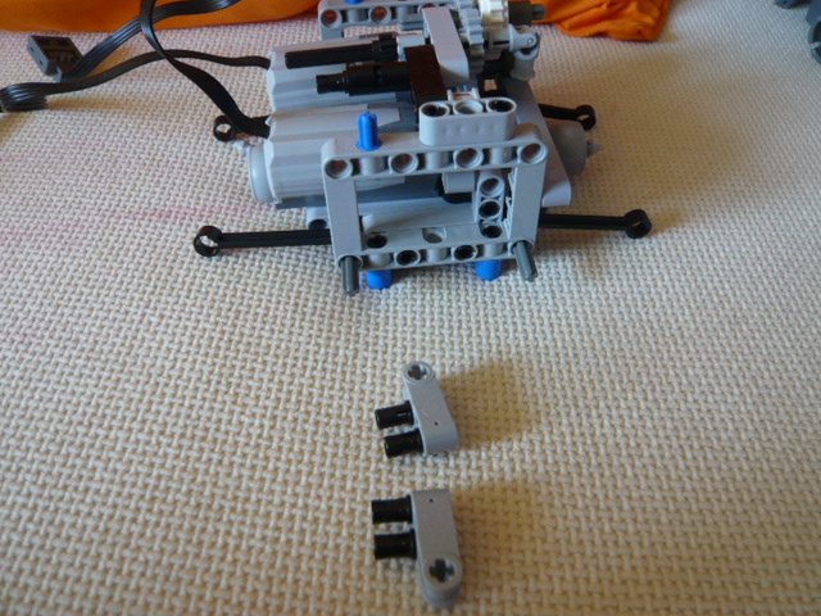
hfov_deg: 63.4
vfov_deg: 49.7
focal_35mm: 28
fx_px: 664
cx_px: 410
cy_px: 308
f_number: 2.8
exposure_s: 1/30
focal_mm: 4.6
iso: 100
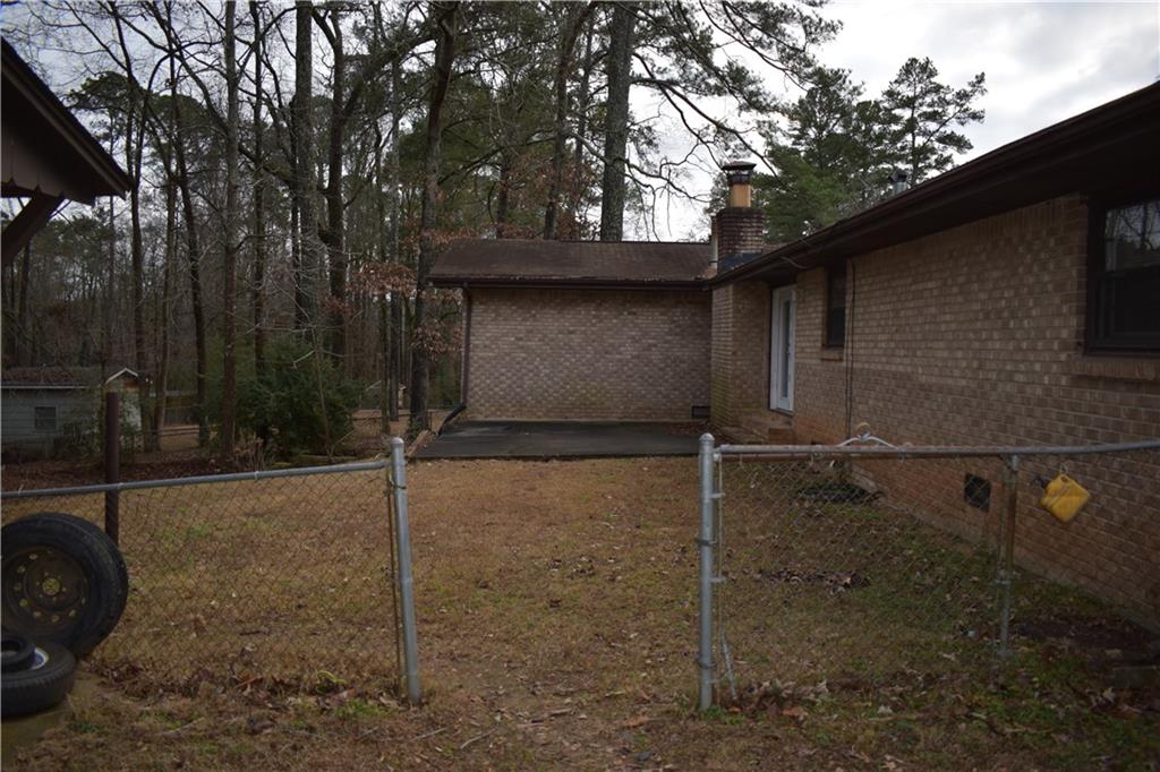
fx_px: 870
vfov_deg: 47.9
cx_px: 580
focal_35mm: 27
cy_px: 386
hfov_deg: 67.4
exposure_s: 1/200
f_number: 3.5
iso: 100
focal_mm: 18
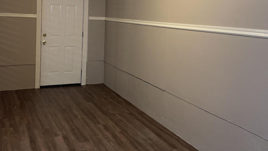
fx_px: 270
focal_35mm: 38
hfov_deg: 52.8
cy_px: 34
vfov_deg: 30.5
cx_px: 130
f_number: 1.6
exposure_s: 1/40
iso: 500
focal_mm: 5.1
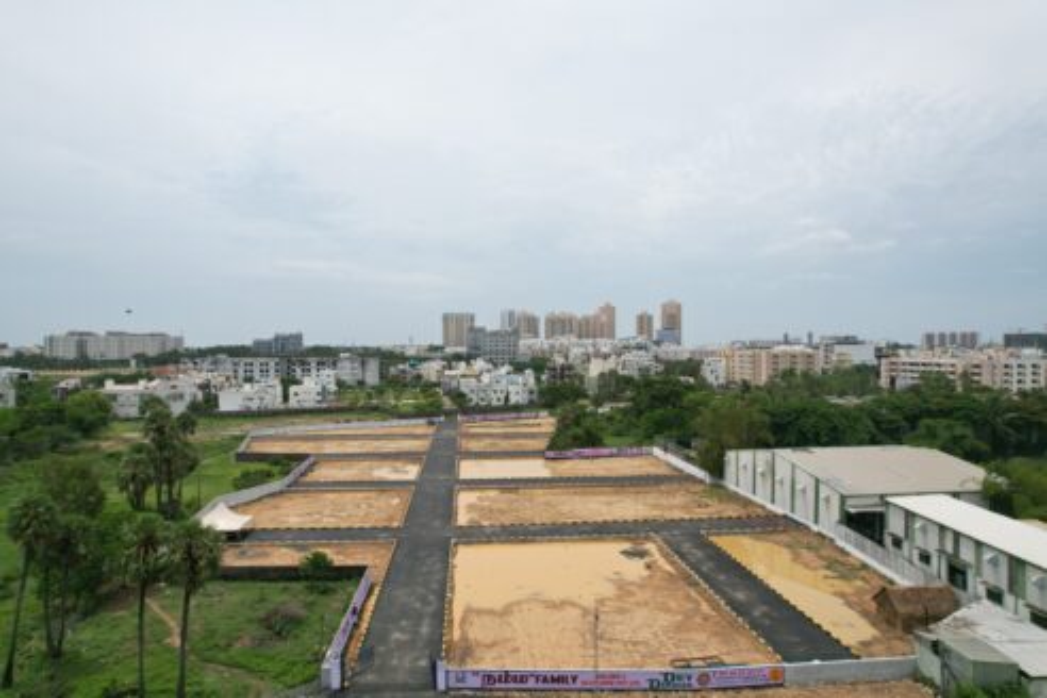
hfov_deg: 78.6
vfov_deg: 57.2
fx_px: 640
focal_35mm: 22
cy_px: 349
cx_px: 524
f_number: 2.8
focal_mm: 8.38
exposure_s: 1/3000
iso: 110
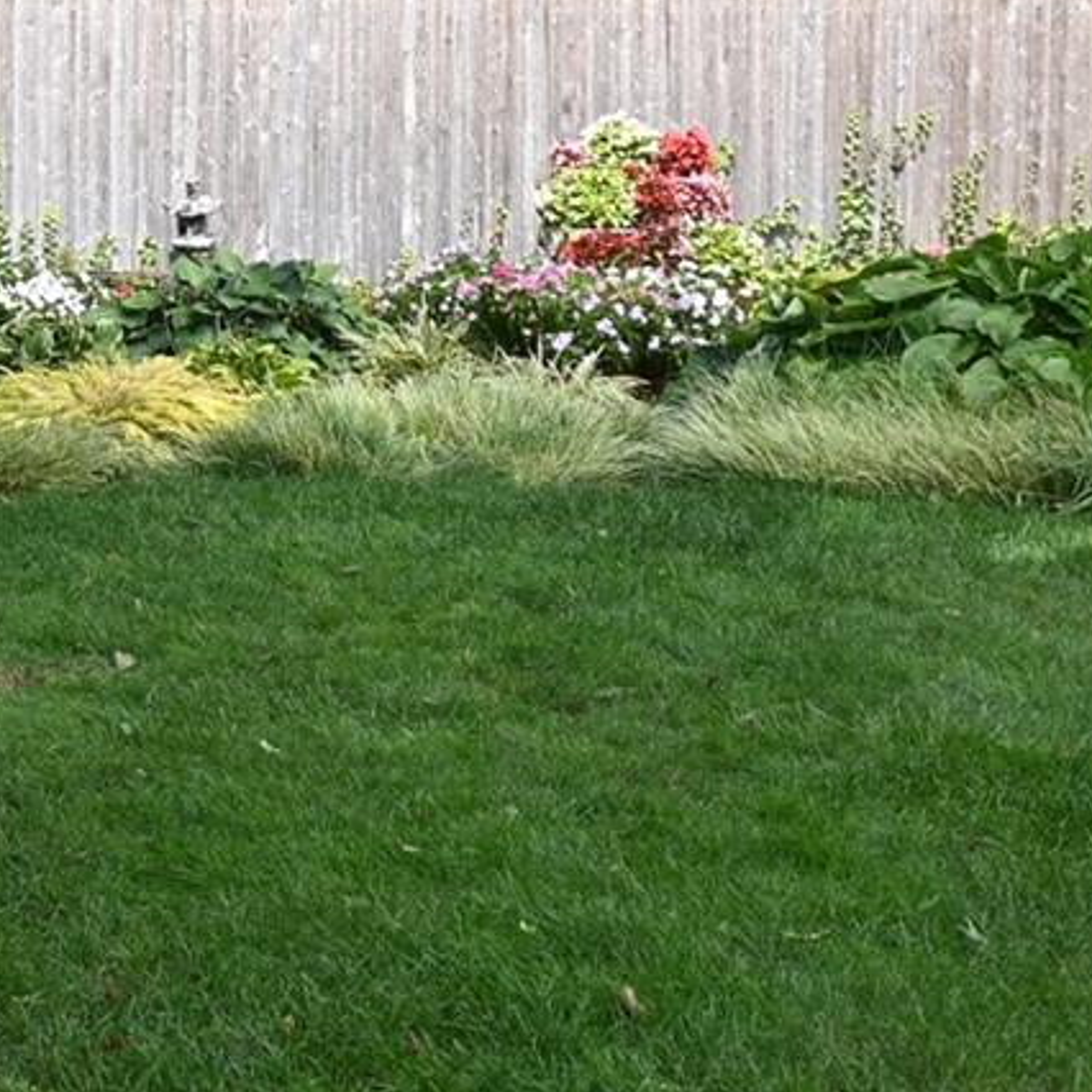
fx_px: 3498
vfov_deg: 17.7
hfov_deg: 16.4
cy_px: 304
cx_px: -469
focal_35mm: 98
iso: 125
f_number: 5.6
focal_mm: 16
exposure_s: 1/125
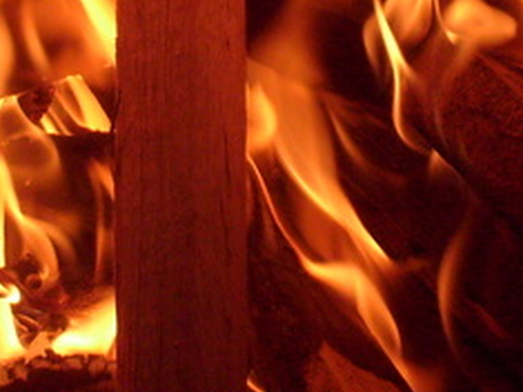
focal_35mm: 276
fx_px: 4168
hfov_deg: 7.2
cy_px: -189
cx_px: 294
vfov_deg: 5.3
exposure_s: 1/125
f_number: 4.2
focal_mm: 13.7
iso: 100
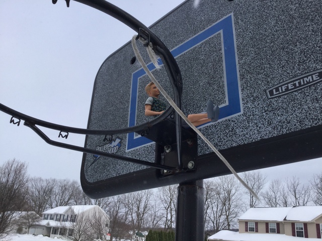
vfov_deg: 45.4
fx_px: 288
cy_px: 120
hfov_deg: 58.4
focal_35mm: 31
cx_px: 161
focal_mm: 3.3
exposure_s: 1/762
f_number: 2.4
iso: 25
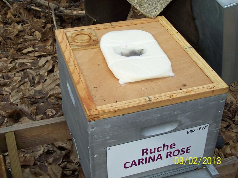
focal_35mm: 56
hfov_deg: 34.4
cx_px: 119
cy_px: 89
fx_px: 385
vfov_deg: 26.1
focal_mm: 9.4
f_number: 3.4
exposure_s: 1/278
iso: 80
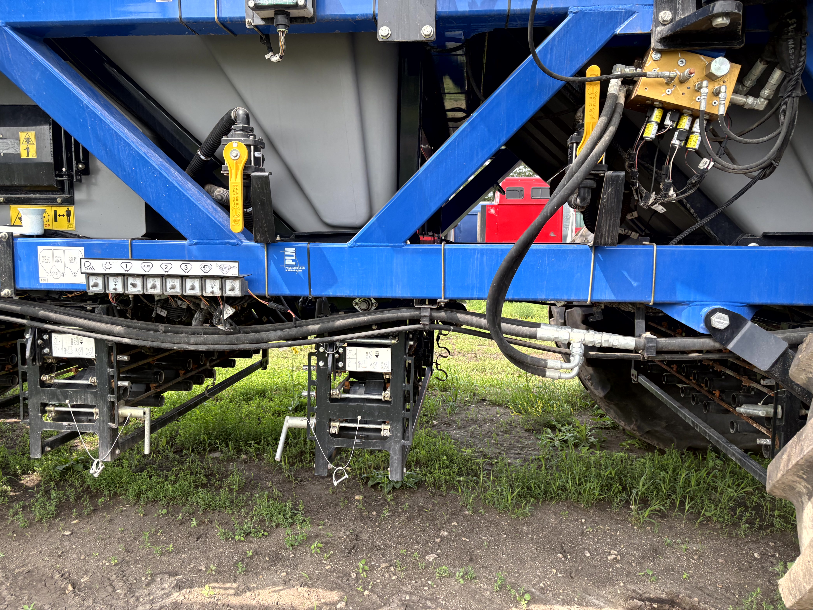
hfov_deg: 67.3
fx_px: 611
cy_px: 305
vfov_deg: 53.1
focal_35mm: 26
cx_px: 406
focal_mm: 5.96
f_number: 1.6
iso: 50
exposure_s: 1/618
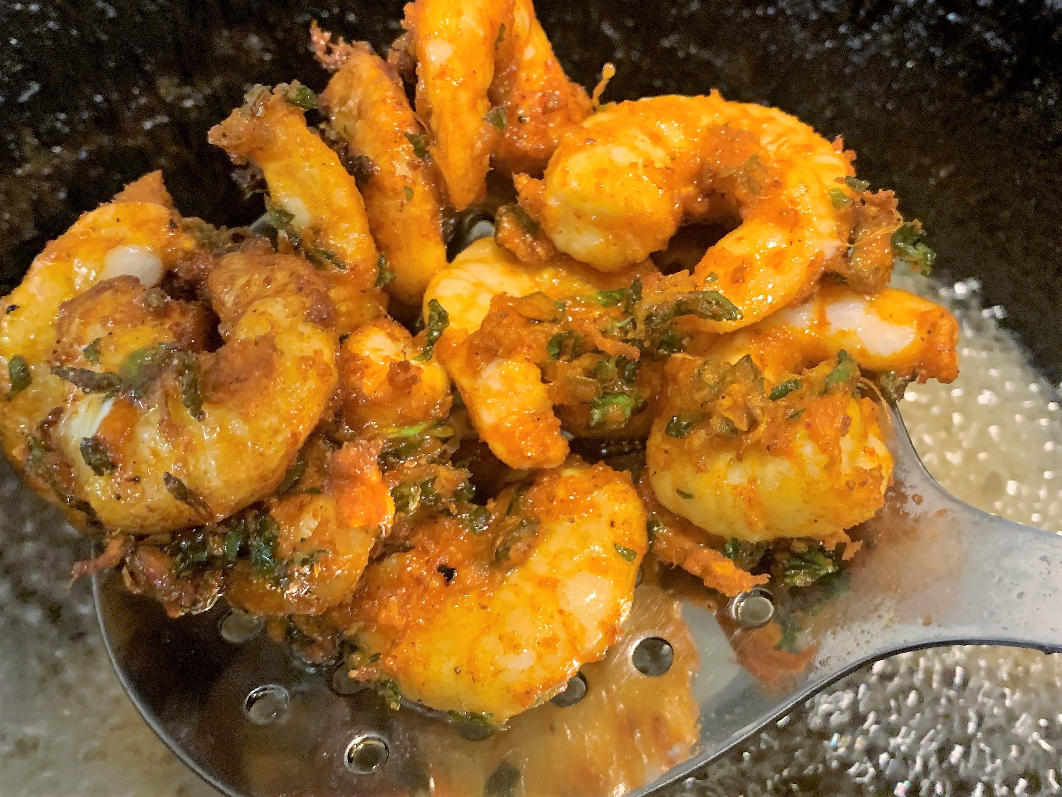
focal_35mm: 26
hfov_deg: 67.3
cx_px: 531
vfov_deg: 53.1
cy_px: 398
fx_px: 798
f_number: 1.8
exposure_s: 1/25
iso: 320
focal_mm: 4.25
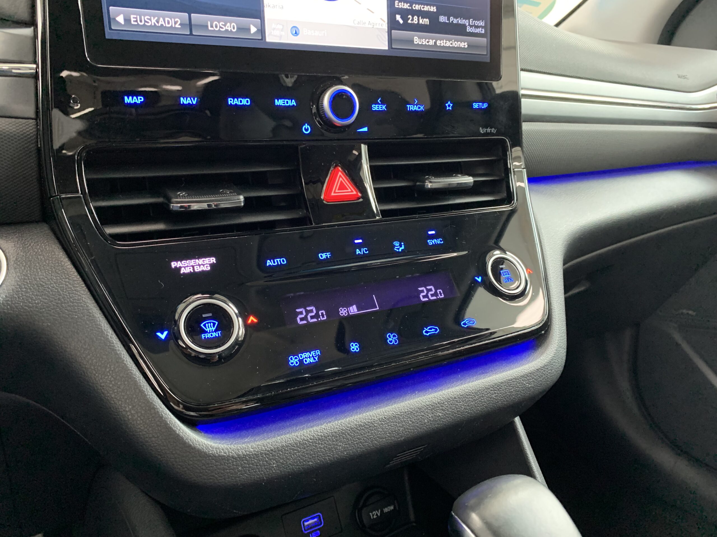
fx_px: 539
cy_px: 268
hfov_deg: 67.3
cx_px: 358
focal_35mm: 26
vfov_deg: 53.1
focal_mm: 4.25
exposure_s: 1/30
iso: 500
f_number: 1.8
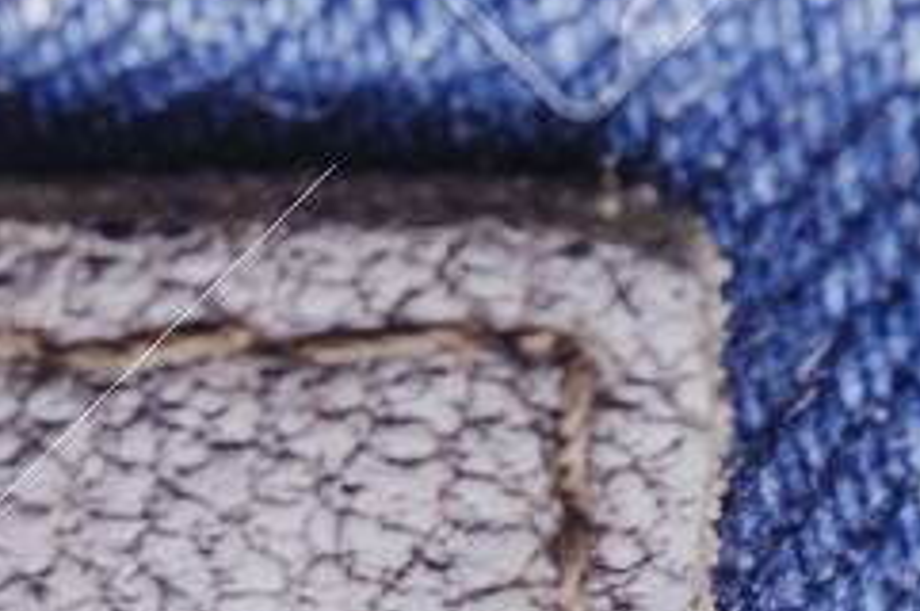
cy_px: 1155
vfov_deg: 1.9
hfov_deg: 2.8
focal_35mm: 728
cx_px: -1504
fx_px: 18579
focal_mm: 90
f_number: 11
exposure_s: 1/200
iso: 100
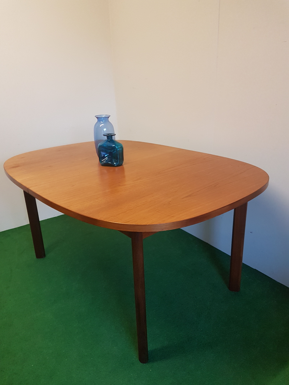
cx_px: 144
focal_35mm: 26
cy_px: 192
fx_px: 289
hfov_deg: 53.1
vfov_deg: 67.3
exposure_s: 1/25
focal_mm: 4.2
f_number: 1.7
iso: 160
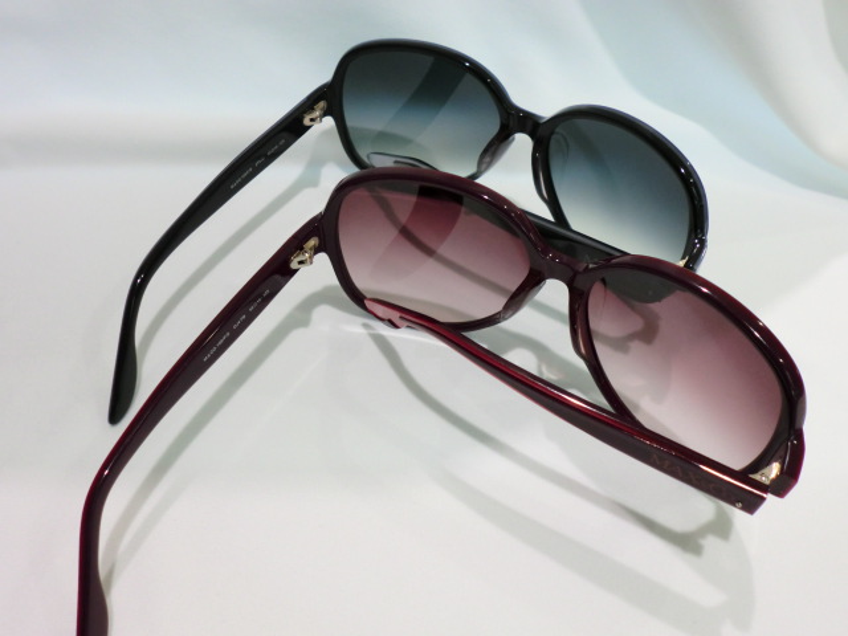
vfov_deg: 44.2
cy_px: 318
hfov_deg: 56.8
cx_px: 424
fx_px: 784
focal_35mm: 32
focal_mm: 5.8
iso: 125
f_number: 3.5
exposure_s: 1/60
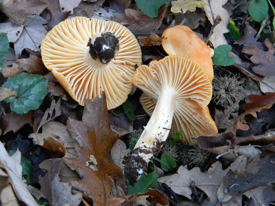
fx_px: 532
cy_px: 103
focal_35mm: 67
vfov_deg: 21.9
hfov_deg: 29.0
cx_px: 138
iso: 400
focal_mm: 12.2
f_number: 4.3
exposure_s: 1/20.3
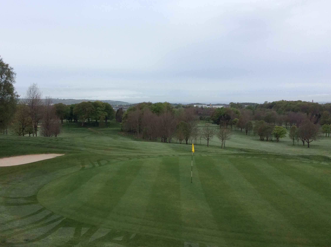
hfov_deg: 50.0
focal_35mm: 37
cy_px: 110
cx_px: 141
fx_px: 353
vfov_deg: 38.5
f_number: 2.4
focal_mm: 3.3
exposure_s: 1/635
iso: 32
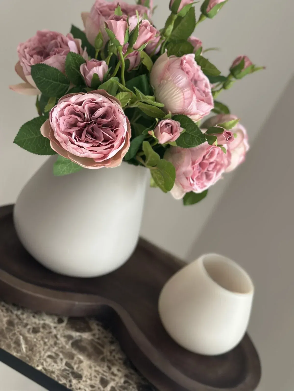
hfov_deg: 30.3
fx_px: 544
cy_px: 196
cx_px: 147
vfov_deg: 39.7
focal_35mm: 48
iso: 400
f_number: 1.78
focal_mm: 6.86
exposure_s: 1/43
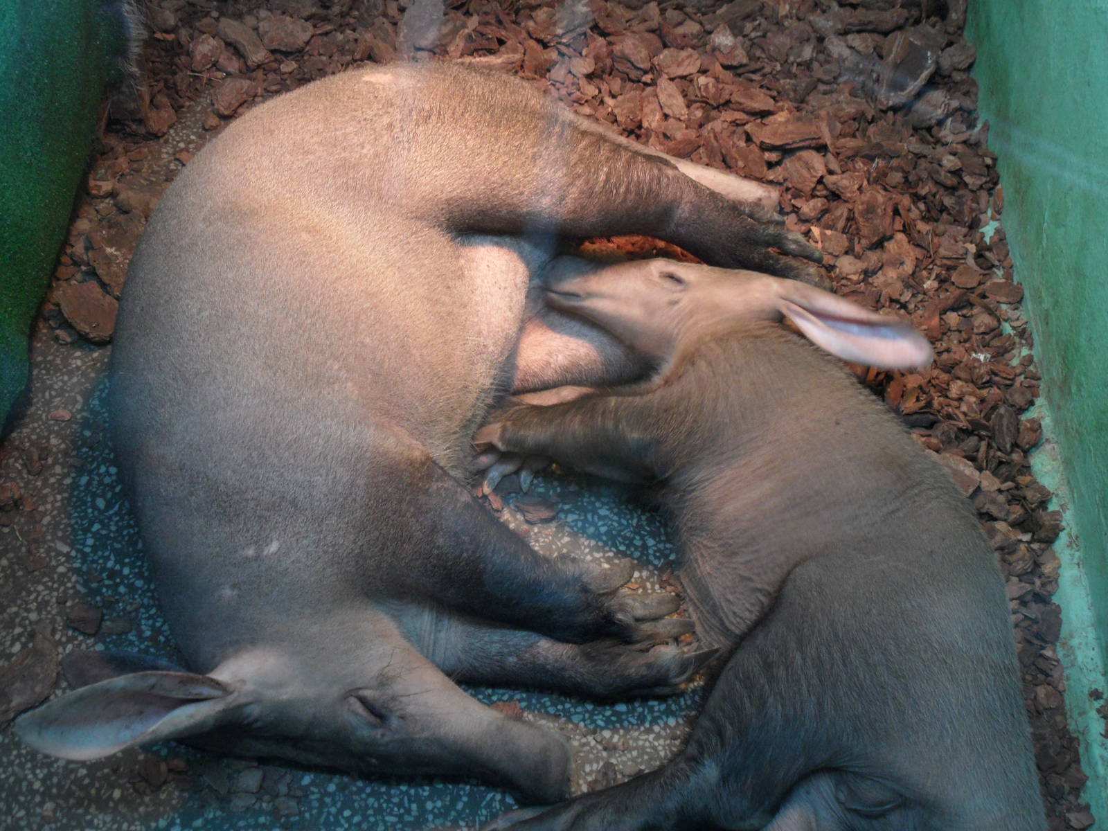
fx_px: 1600
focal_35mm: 50
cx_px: 554
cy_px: 416
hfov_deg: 38.2
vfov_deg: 29.1
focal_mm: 8.2
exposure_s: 1/8
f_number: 3.8
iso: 200
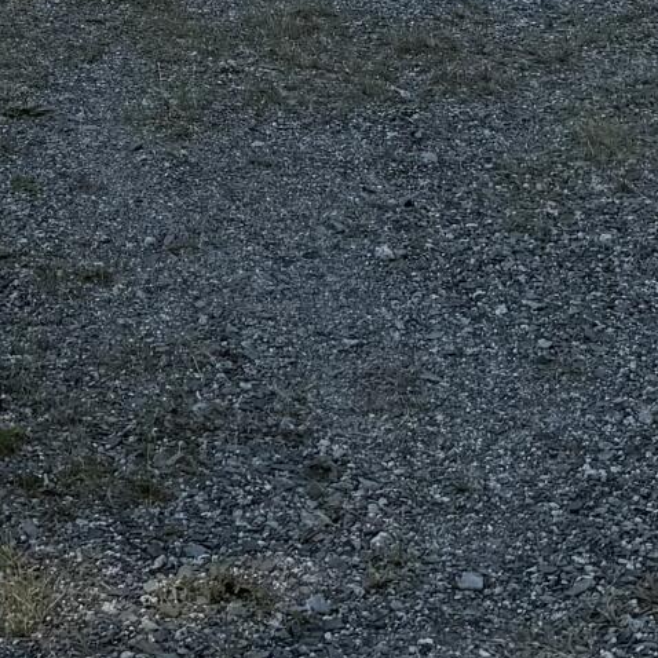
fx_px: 2860
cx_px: -17
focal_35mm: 133
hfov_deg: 12.9
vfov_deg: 11.5
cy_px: -749
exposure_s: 1/1855
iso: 80
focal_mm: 6.76
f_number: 1.78
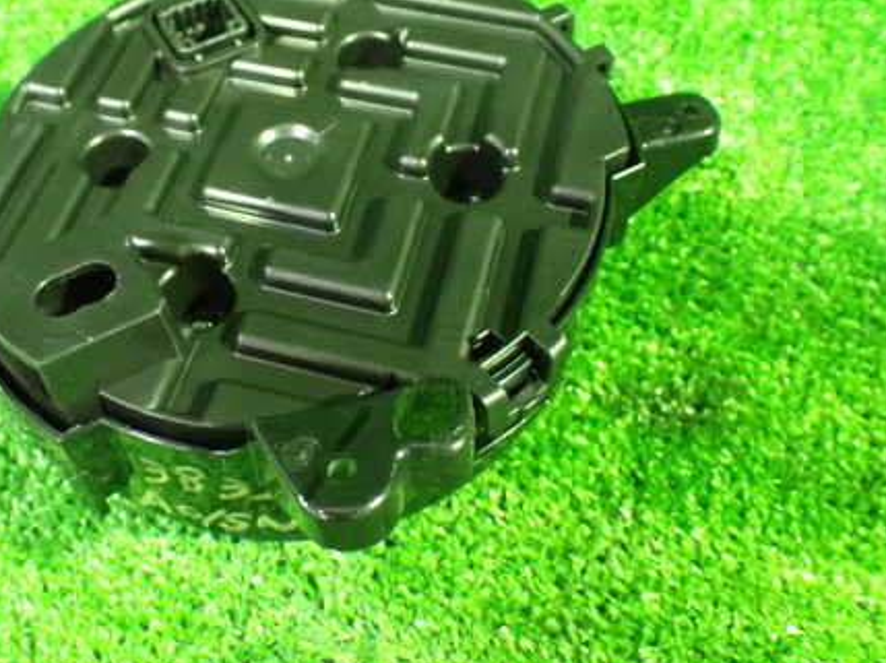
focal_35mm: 42
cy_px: 264
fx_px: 1074
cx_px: 333
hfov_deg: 44.5
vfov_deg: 34.2
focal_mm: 5.4
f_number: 2.3
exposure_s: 1/20
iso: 1600
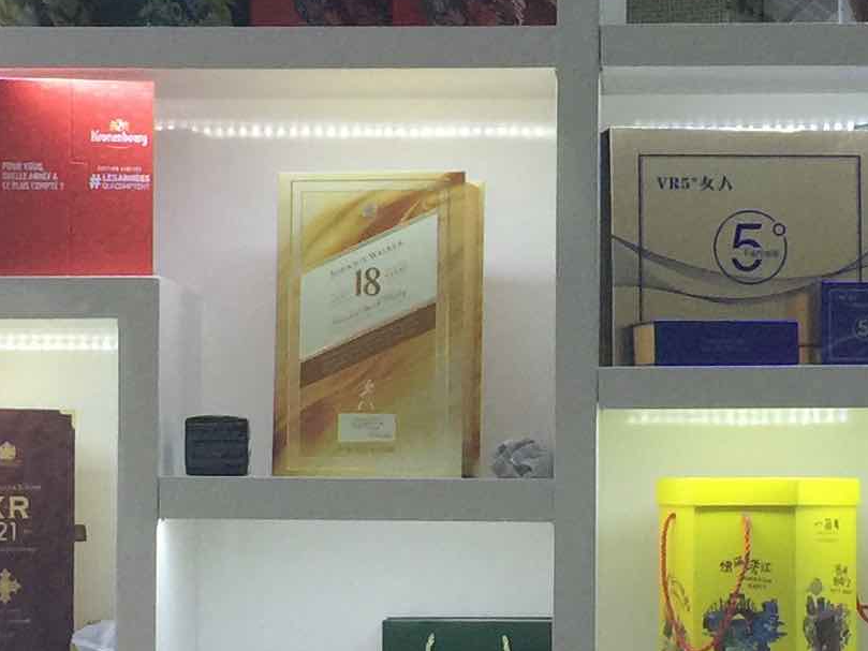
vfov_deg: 12.7
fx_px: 2934
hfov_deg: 16.8
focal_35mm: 117
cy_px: 354
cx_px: 479
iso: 64
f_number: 2.2
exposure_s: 1/33
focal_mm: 4.15
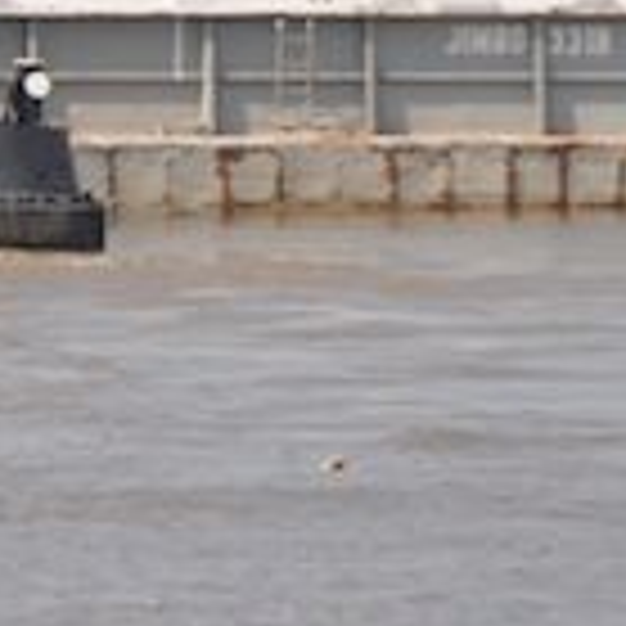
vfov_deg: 1.2
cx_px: -270
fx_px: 30076
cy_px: -223
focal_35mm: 1470
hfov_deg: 1.2
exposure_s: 1/800
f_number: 7.1
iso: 200
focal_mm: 200
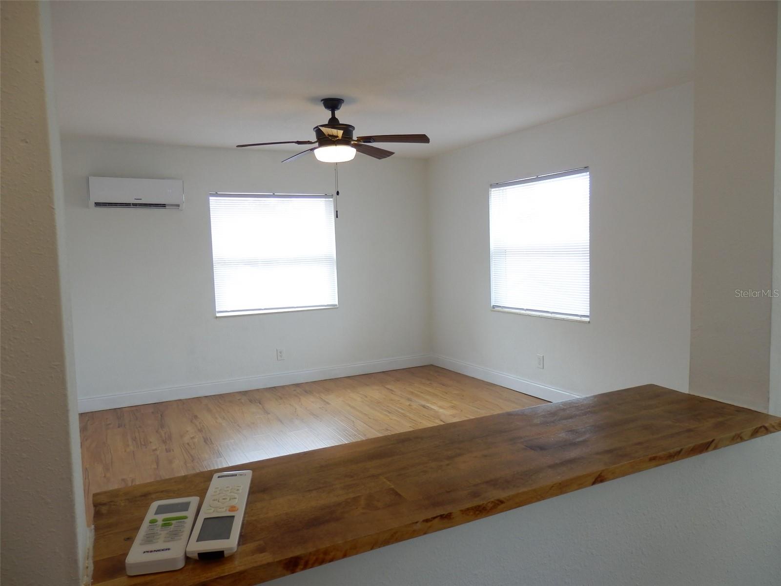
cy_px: 293
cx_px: 390
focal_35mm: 25
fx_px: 564
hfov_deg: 69.4
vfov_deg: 54.9
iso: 80
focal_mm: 4.5
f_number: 3
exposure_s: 1/40
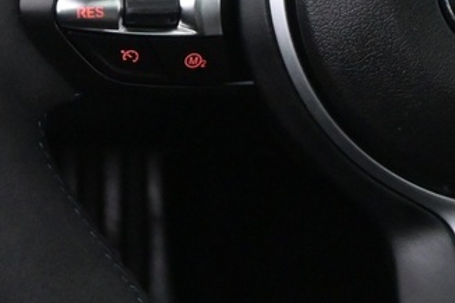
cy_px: -60
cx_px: 526
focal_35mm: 186
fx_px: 2356
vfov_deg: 7.3
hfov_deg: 10.9
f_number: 4.2
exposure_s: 1/40
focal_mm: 25
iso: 2800
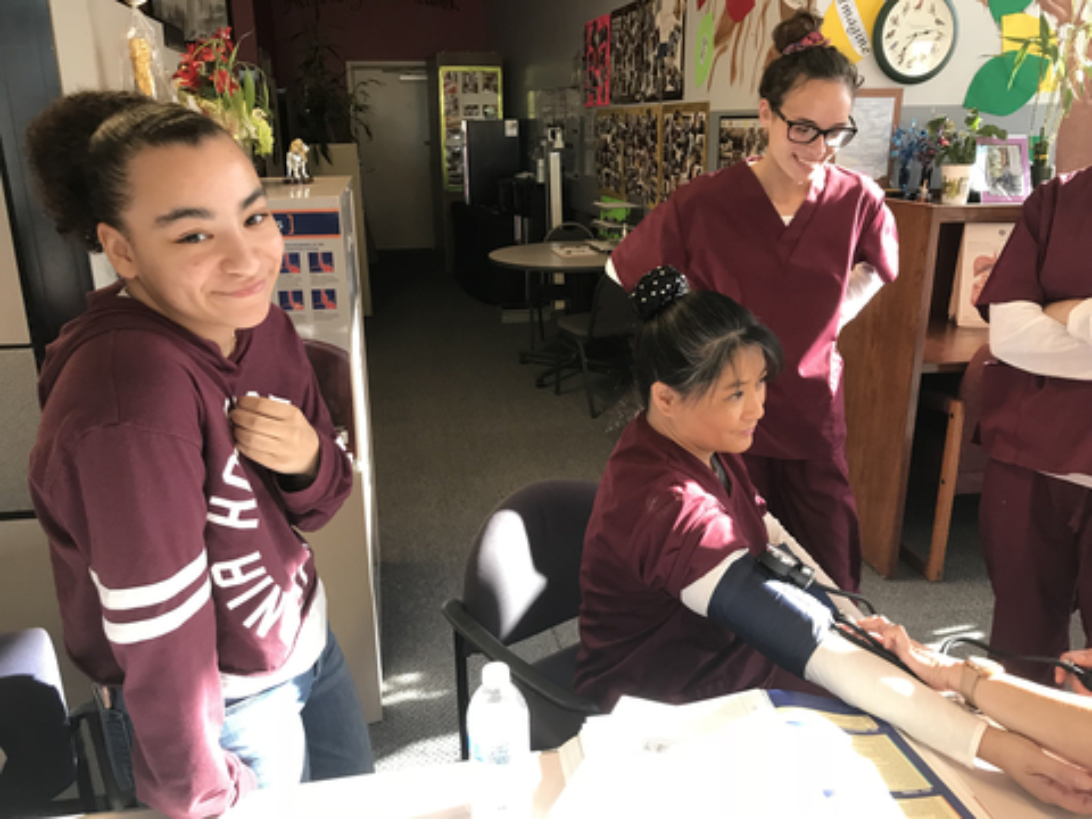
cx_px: 546
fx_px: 883
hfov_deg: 63.4
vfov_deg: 49.7
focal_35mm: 28
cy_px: 410
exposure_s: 1/20
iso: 40
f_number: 1.8
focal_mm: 3.99
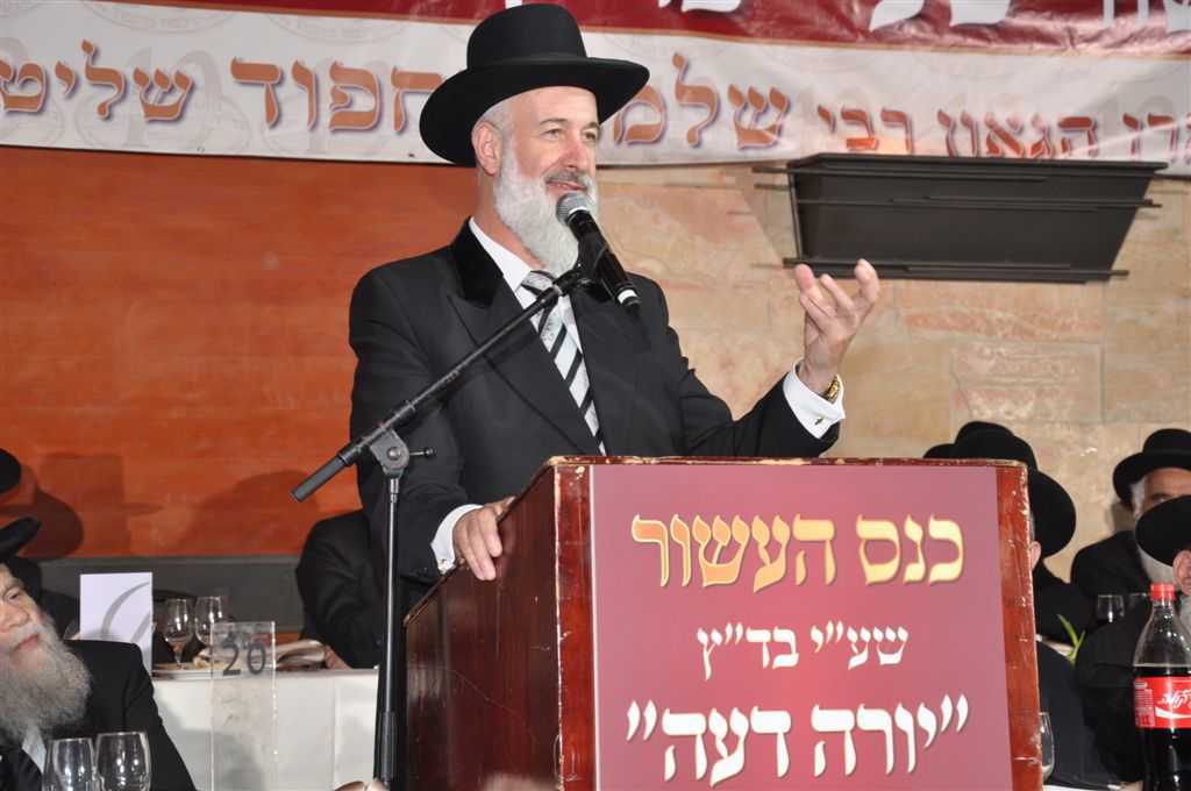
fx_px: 3073
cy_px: 396
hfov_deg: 21.9
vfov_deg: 14.7
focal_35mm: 93
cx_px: 596
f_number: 6.3
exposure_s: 1/60
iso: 400
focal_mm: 62
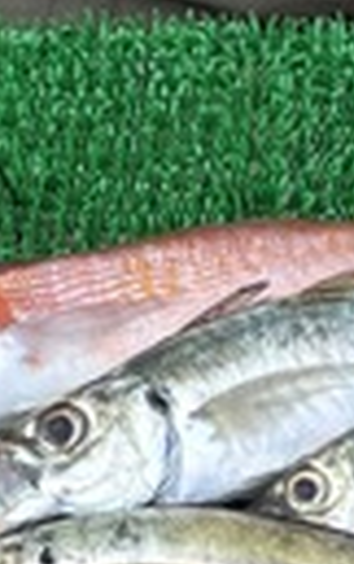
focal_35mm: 182
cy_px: -337
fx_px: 2800
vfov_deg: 11.0
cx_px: 494
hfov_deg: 7.1
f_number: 1.6
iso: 50
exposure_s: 1/1037
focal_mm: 5.96
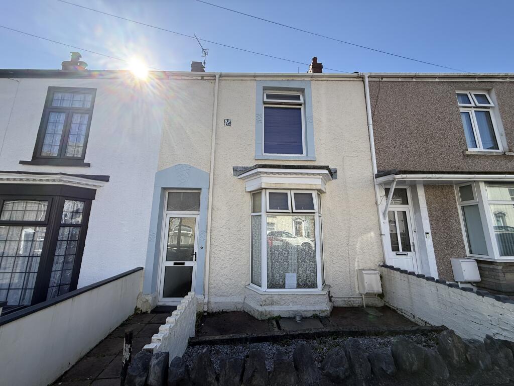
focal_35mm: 14
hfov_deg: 102.1
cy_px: 193
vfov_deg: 85.7
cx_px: 257
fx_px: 208
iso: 50
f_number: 2.2
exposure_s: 1/1235
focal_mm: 2.22
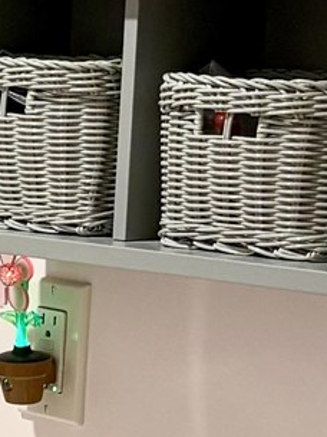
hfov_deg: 7.1
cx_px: -478
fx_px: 2481
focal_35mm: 197
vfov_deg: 10.0
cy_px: 352
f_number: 1.6
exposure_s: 1/60
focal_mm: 5.96
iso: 160
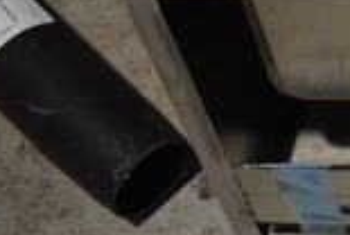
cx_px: 623
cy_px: -129
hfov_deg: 16.3
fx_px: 1033
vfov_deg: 12.3
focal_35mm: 106
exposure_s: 1/125
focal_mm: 18
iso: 1400
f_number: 3.5
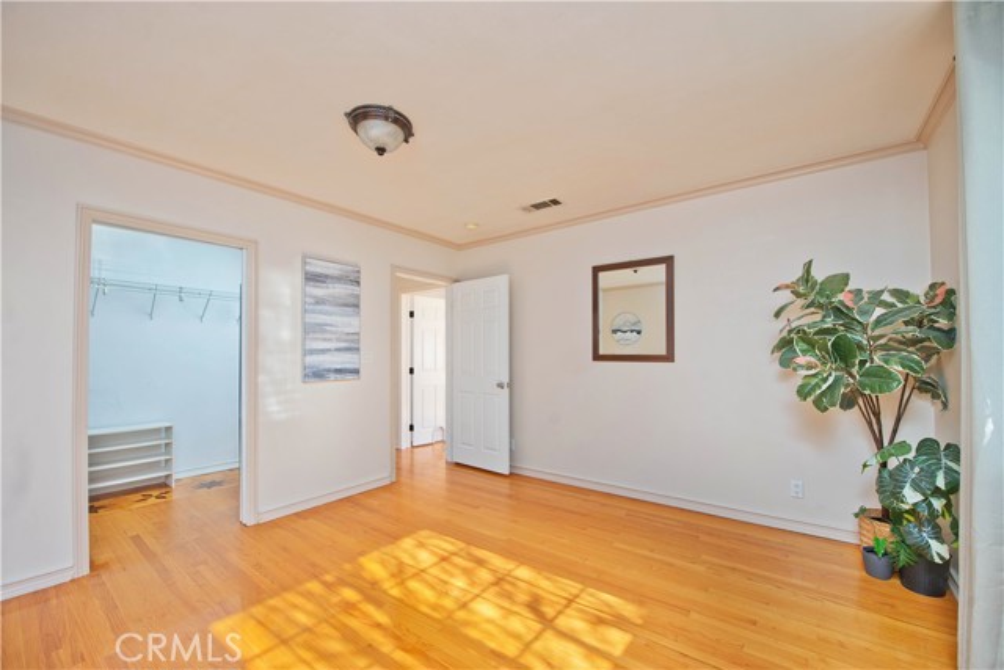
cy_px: 335
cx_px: 502
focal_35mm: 14
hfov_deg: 104.2
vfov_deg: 81.2
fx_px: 391
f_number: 5.6
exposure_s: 1/200
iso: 400
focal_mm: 14
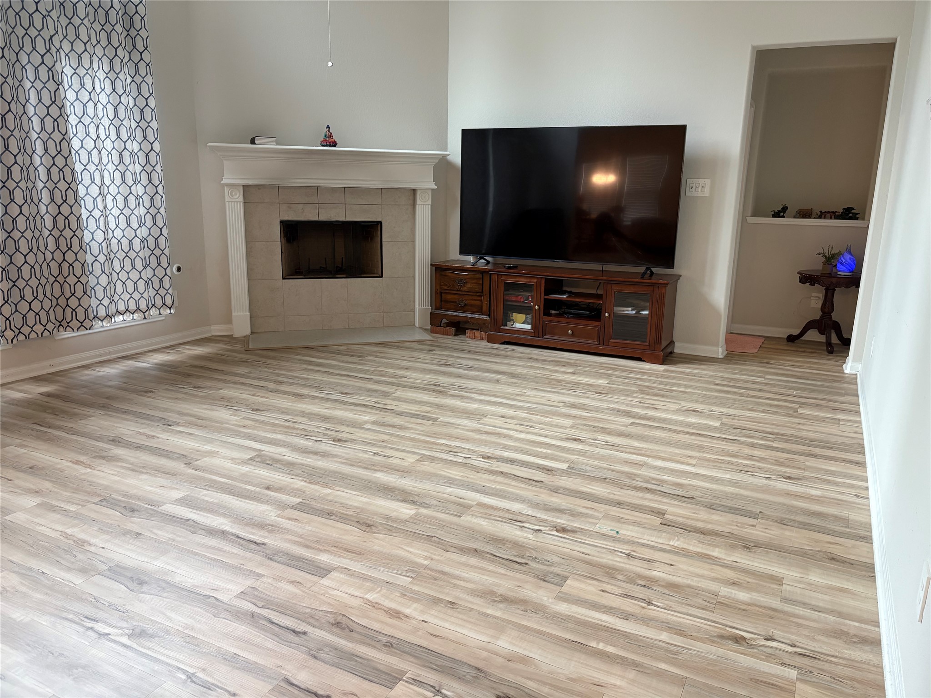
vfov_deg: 53.1
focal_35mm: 26
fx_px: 699
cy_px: 349
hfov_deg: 67.3
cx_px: 466
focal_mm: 5.96
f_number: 1.6
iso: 160
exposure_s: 1/60
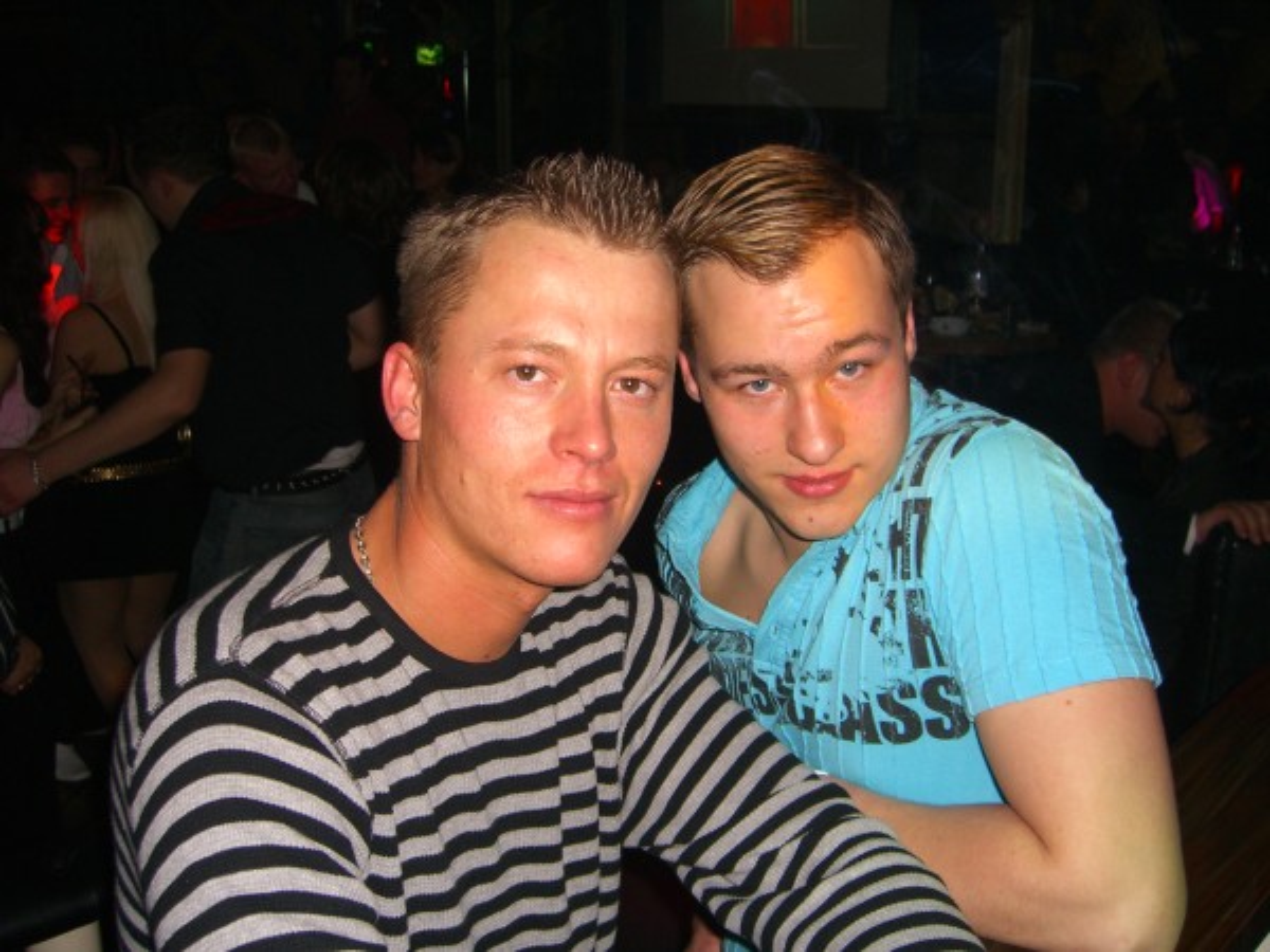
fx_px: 1394
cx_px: 635
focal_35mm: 38
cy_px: 476
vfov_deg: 37.7
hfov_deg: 49.0
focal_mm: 7.9
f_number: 2.8
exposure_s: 1/60
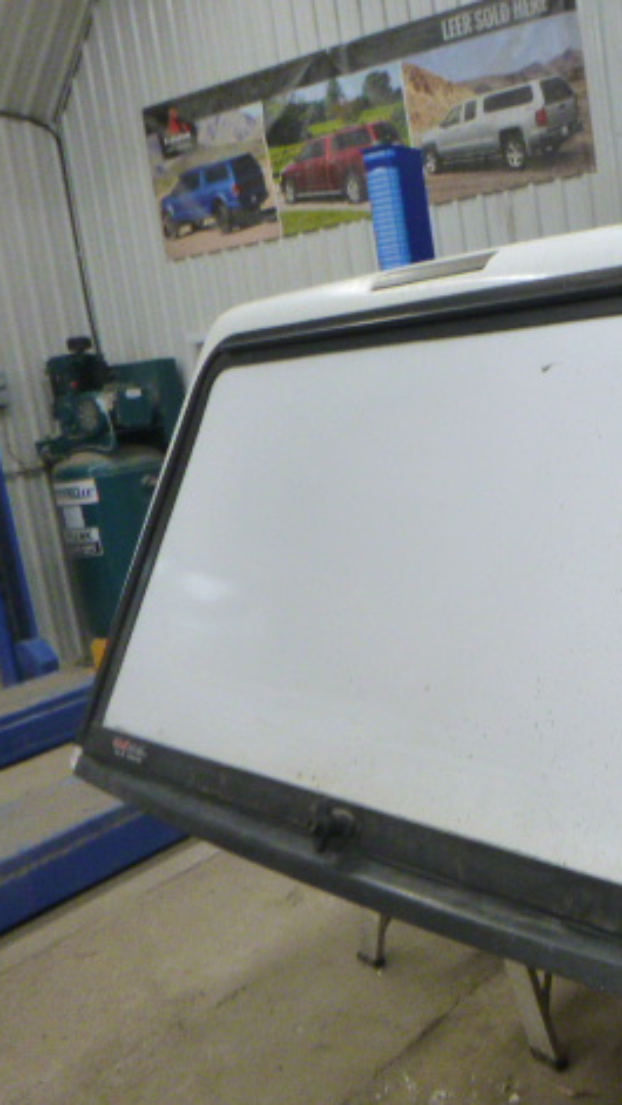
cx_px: 721
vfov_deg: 54.0
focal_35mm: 37
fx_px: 1085
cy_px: 551
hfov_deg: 28.4
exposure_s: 1/30
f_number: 3.9
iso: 400
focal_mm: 4.5
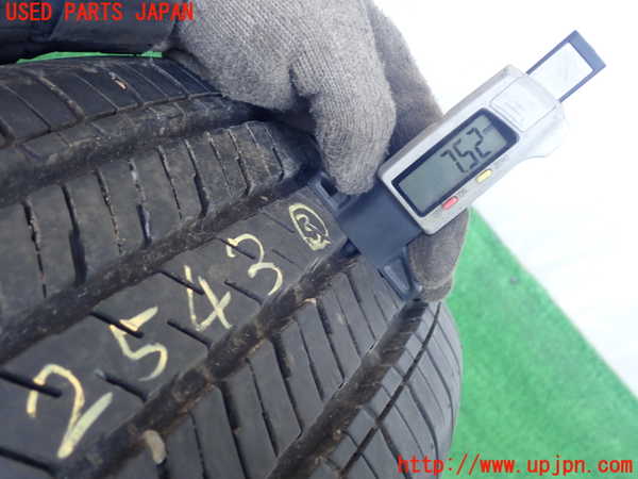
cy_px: 240
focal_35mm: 38
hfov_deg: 49.0
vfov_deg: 37.7
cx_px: 319
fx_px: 700
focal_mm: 6.86
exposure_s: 1/50
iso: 200
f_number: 2.7
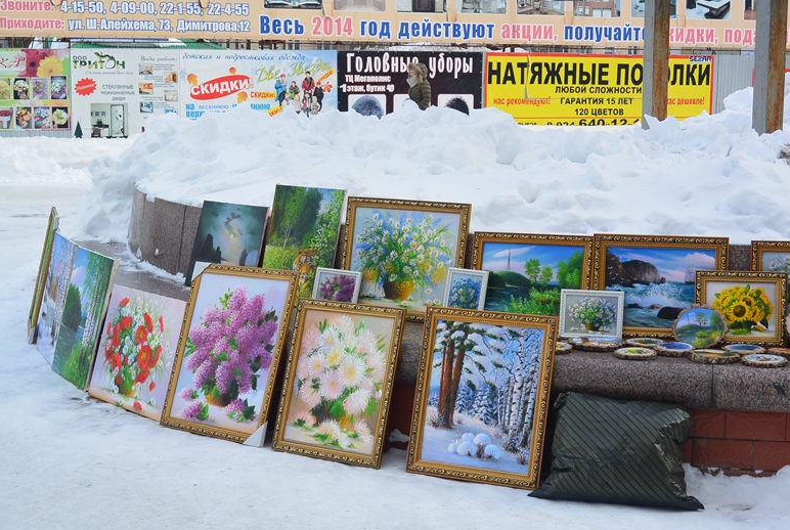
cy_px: 270
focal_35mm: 58
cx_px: 404
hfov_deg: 34.4
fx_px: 1275
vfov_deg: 23.5
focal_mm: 21
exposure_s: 1/500
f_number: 5
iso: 100
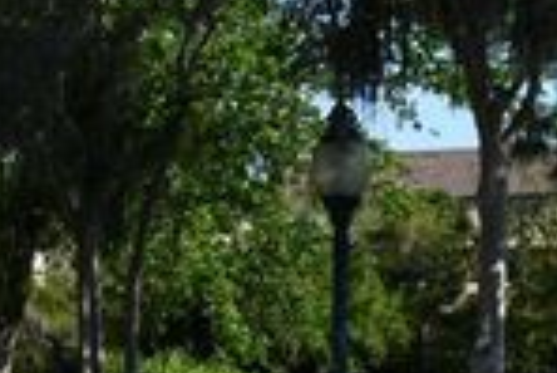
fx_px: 3206
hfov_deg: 9.2
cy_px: 637
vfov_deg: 6.5
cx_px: -640
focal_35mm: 207
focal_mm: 24
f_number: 8
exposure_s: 1/250
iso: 100
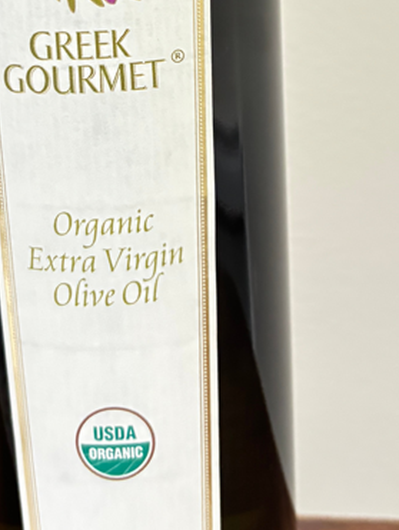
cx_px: 169
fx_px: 1289
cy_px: -29
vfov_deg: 22.2
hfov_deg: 17.6
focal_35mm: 84
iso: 400
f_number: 1.6
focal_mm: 5.96
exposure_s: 1/60
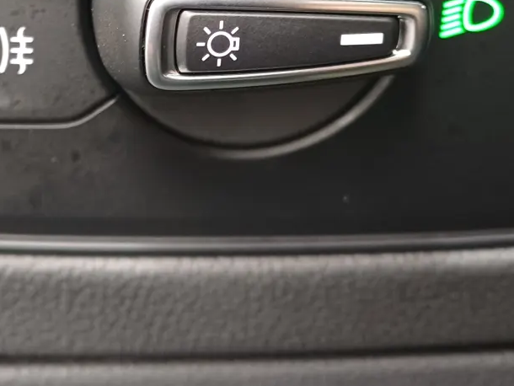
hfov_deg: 32.4
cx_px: 172
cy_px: -50
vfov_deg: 23.2
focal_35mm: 59
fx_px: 876
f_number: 1.8
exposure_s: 1/20
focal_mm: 4.65
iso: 640
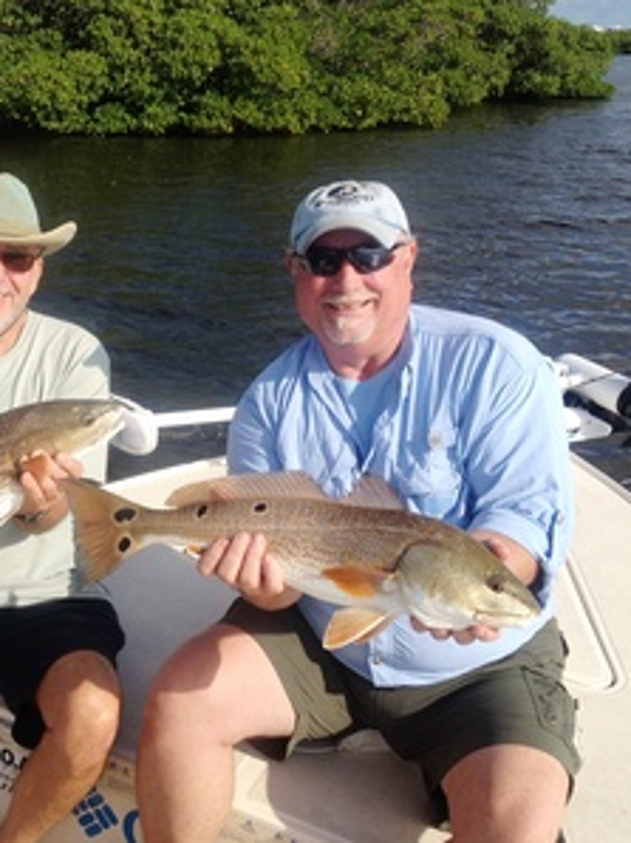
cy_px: 422
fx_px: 1144
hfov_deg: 30.5
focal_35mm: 47
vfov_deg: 40.5
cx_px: 184
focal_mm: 4.28
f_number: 2.4
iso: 50
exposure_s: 1/2045
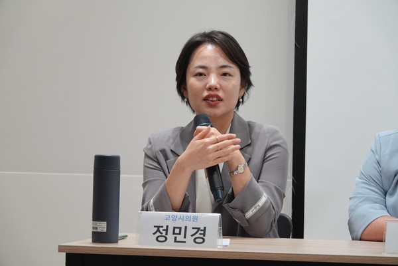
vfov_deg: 9.9
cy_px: 133
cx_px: 199
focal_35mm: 139
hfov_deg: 14.8
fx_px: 1537
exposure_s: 1/160
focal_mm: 51.14
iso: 800
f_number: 4
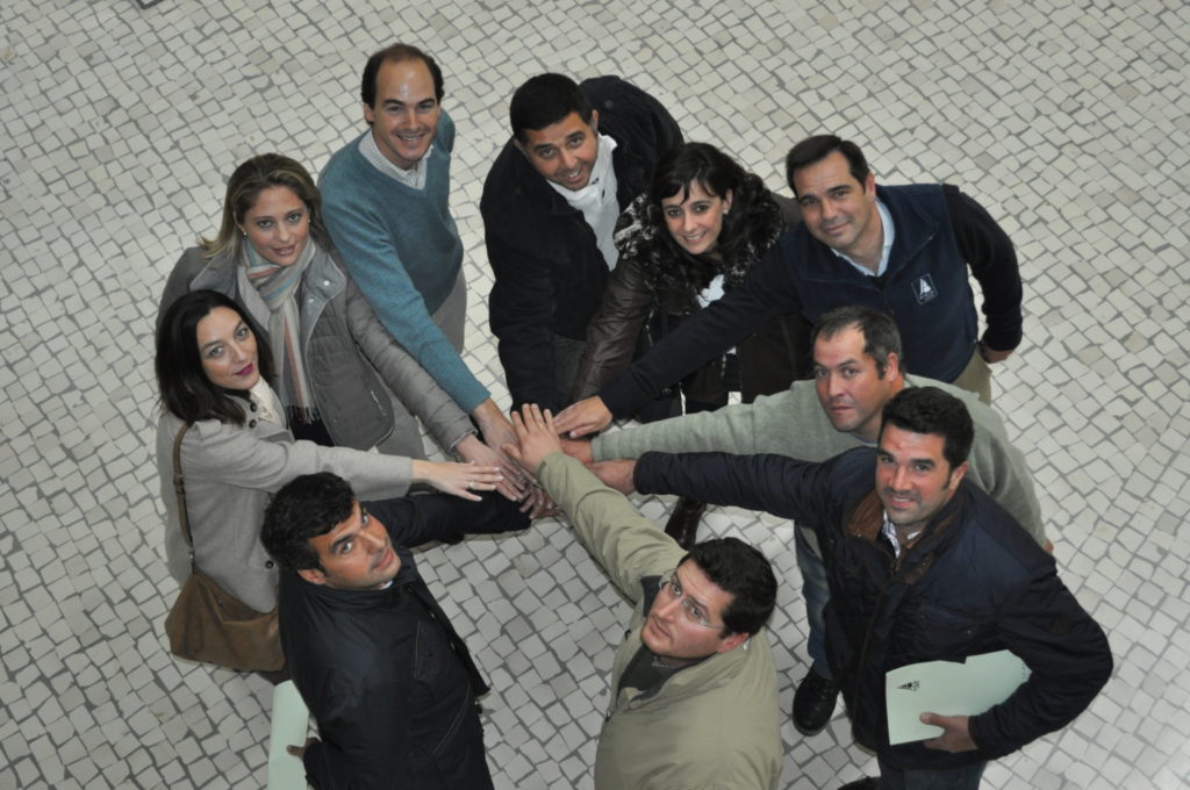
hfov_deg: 36.9
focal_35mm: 54
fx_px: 1783
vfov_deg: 25.0
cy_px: 395
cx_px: 595
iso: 800
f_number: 5
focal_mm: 36
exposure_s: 1/60
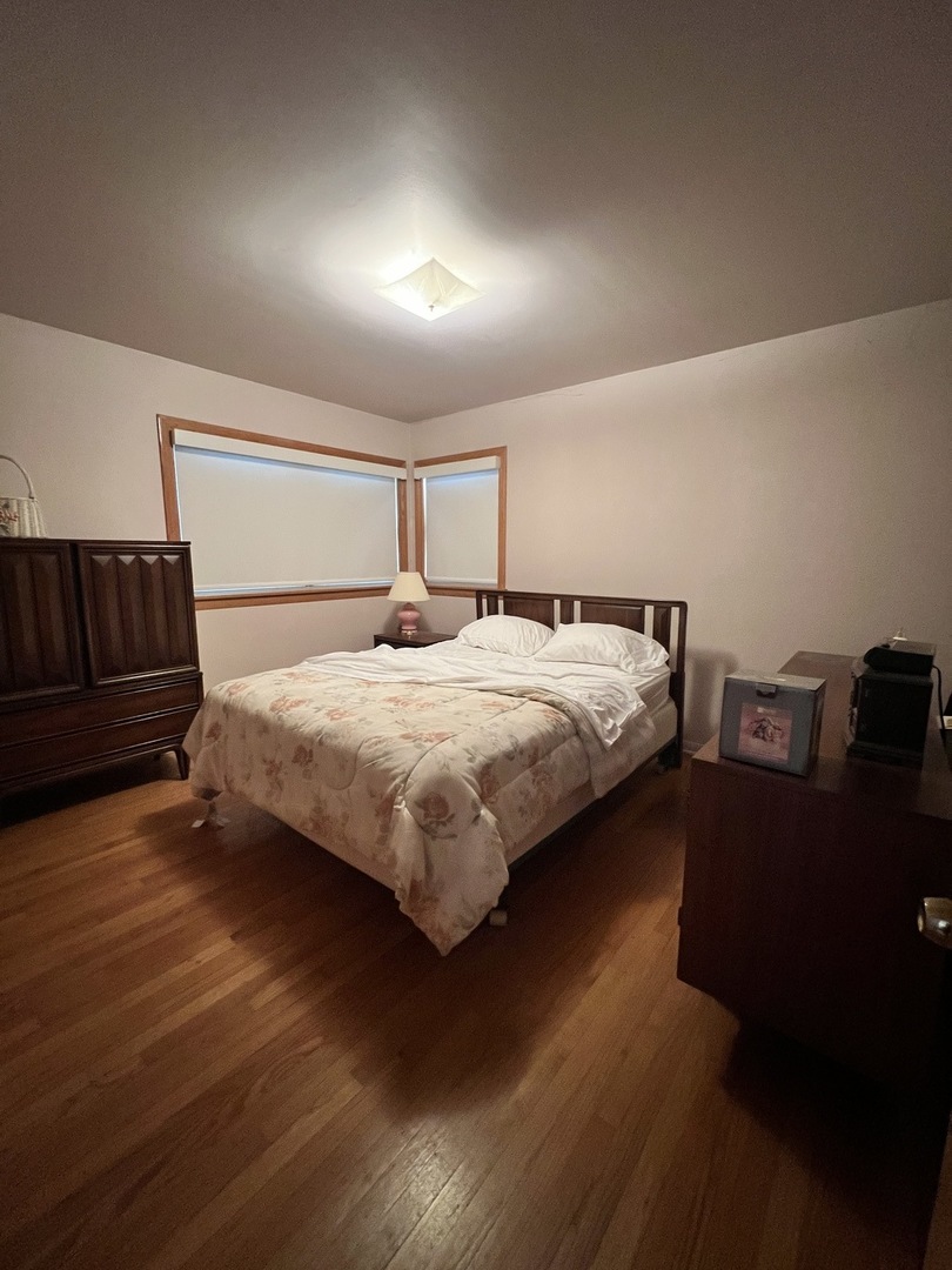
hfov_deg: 89.9
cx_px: 476
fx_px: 477
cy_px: 635
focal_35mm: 13
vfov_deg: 106.2
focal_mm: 1.57
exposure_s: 1/40
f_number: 1.8
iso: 640
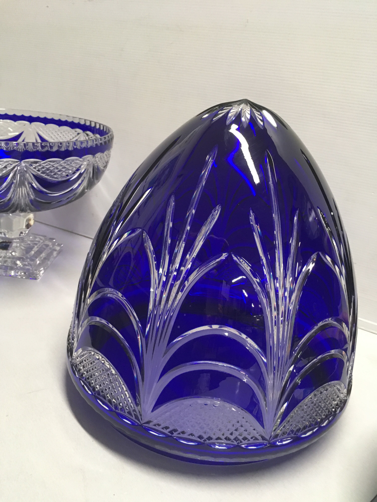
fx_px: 421
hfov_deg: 48.2
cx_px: 188
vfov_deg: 61.7
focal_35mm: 29
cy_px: 251
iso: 200
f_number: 2.2
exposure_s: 1/25
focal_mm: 4.15
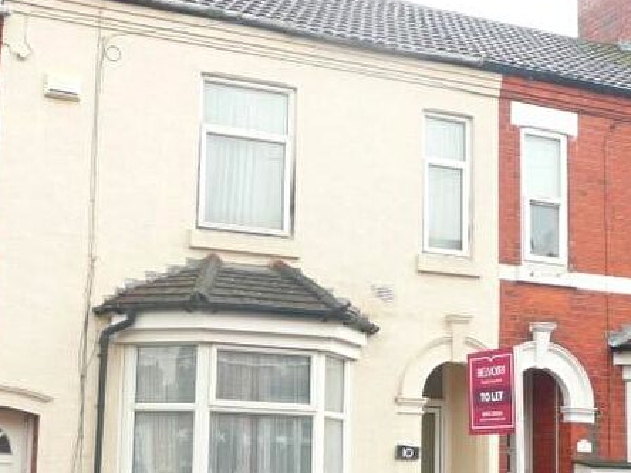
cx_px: 256
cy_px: 330
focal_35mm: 63
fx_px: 1148
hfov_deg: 30.7
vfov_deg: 23.1
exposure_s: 1/30
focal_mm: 6.5
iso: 160
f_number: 3.9
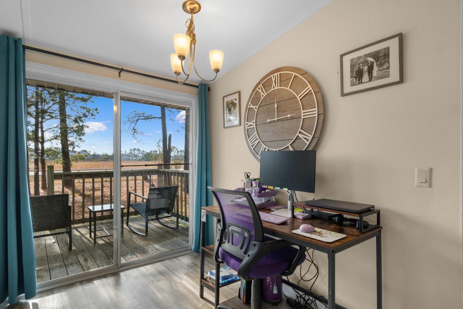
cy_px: 154
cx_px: 232
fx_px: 231
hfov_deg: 90.0
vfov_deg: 67.4
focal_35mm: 18
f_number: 4.8
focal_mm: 12
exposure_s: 1/80
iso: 100
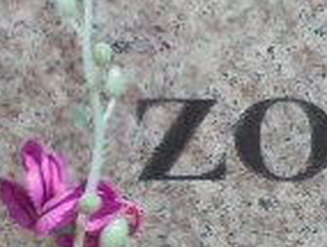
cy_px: 219
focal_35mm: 117
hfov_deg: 16.0
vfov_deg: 12.6
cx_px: 408
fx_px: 1107
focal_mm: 4.6
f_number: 11.5
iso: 100
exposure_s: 1/100
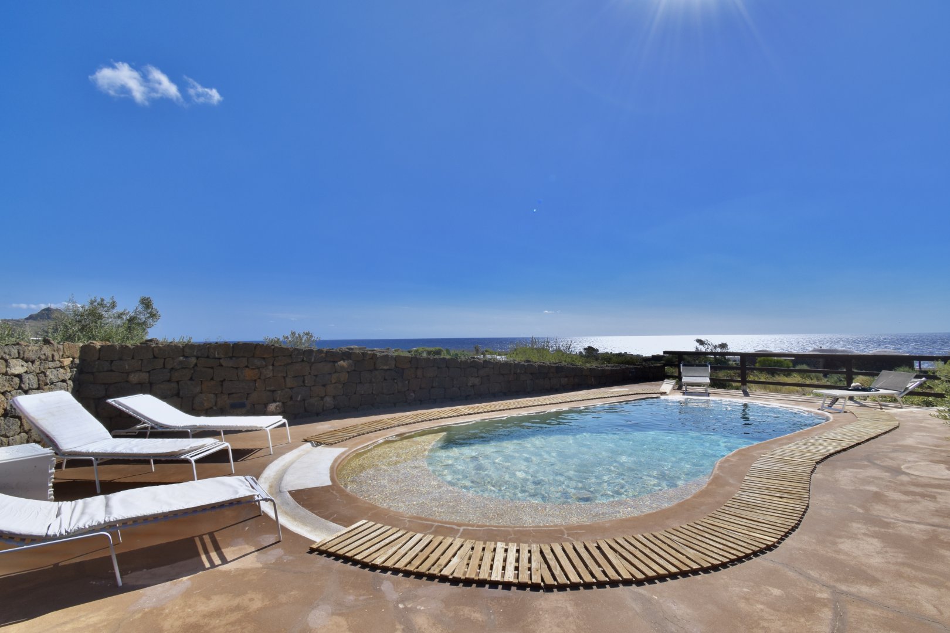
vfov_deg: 77.3
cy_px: 316
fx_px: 396
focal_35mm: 15
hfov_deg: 100.4
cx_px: 475
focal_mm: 10
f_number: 11
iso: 250
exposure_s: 1/500
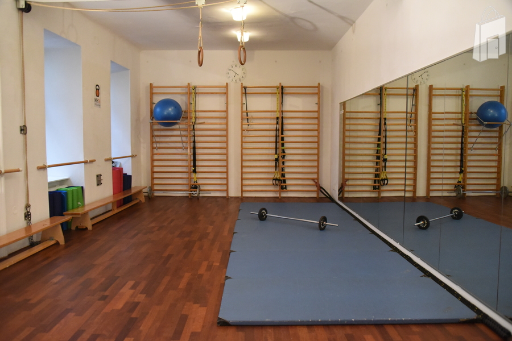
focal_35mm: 28
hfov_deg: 65.5
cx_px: 256
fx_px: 398
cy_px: 170
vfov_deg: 46.4
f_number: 3.5
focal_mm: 28
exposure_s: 1/200
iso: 8000
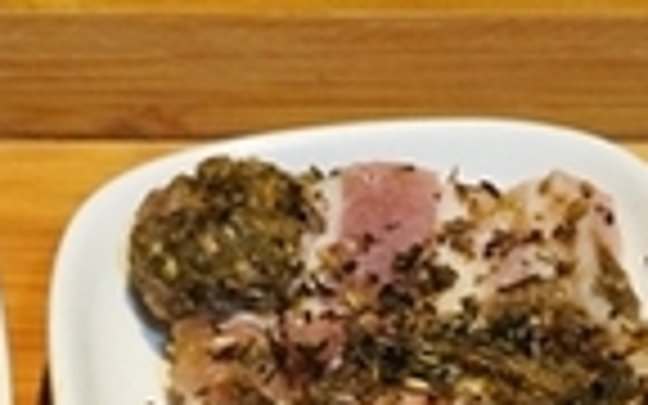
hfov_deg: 7.3
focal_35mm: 280
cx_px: 1089
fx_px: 4945
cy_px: 675
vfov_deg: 4.6
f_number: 5
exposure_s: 1/60
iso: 2000
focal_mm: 31
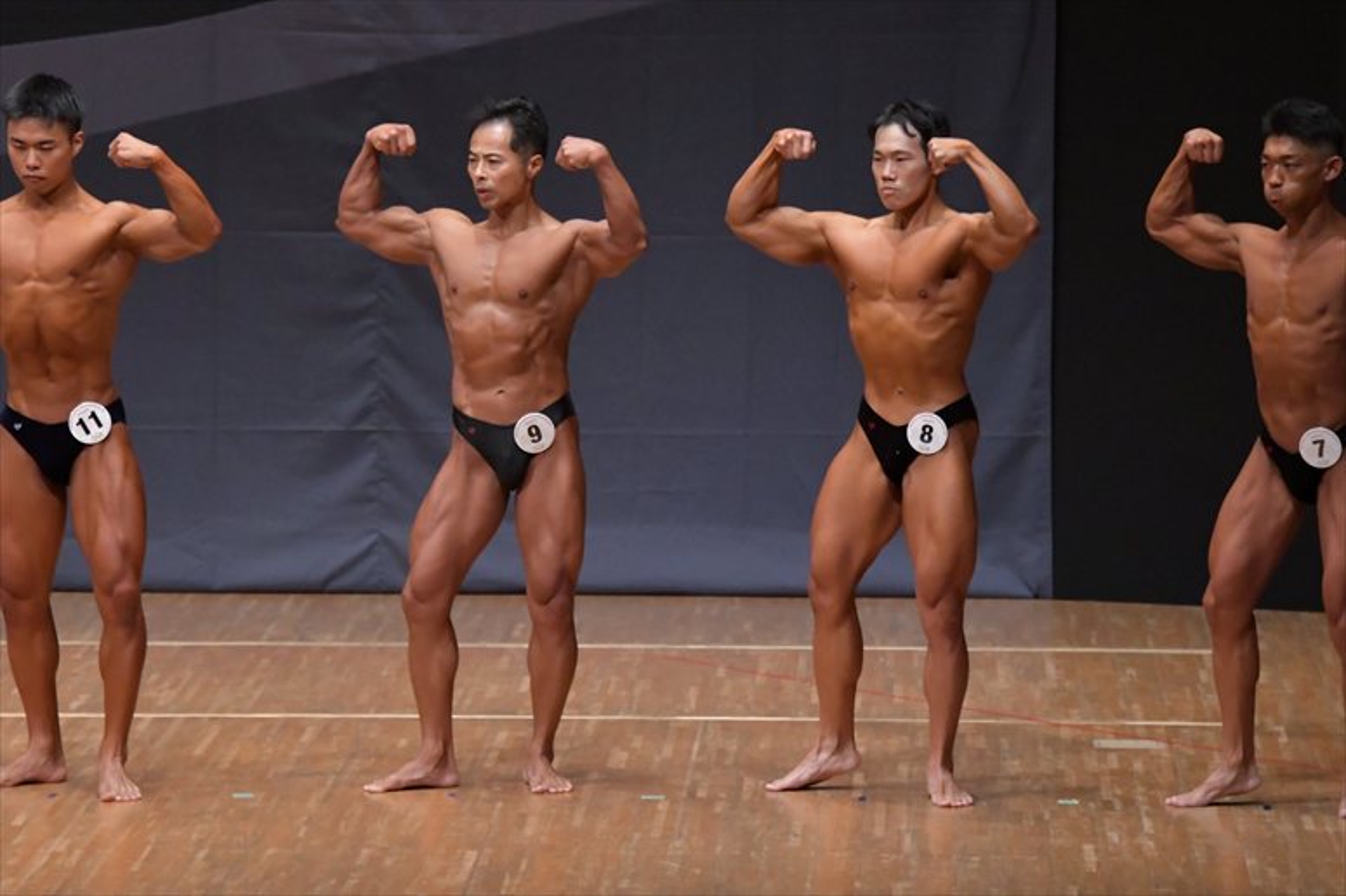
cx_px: 673
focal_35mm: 255
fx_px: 9530
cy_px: 448
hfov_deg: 8.1
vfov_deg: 5.4
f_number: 5.6
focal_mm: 170
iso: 6400
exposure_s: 1/400
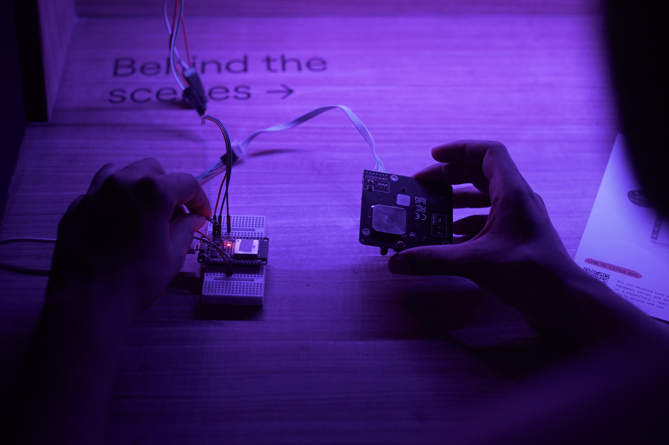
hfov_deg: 39.6
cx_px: 334
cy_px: 222
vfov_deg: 26.9
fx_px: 928
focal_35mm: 50
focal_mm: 50
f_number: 2.8
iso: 1250
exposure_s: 1/160
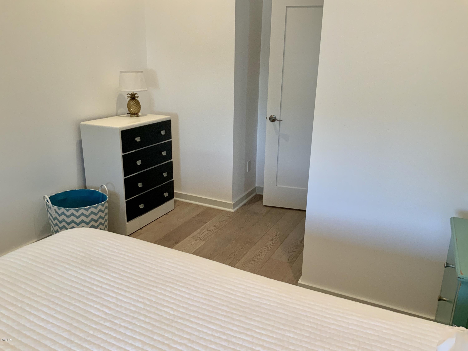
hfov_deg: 61.7
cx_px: 234
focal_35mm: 29
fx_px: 392
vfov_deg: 48.2
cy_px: 176
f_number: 1.8
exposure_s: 1/60
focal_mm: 3
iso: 100
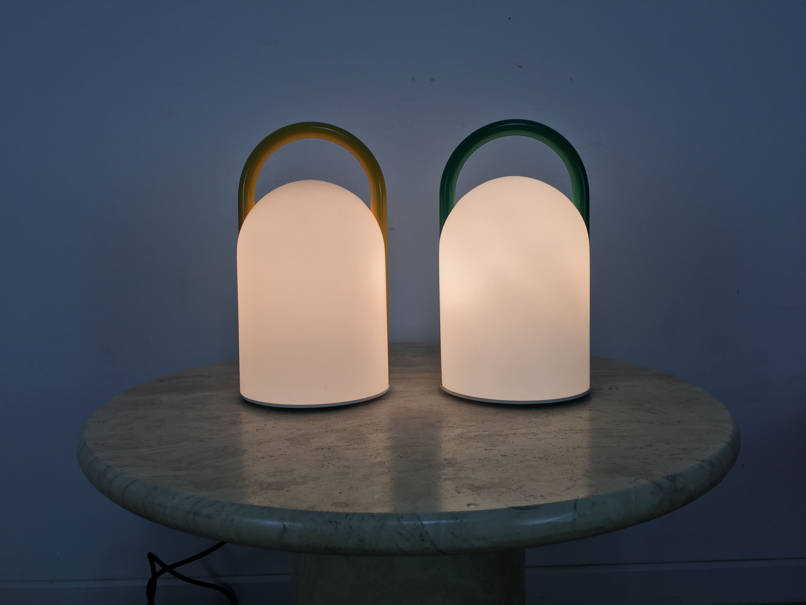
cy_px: 302
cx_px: 403
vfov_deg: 48.2
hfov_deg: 61.7
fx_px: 675
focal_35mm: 29
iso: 25
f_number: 2.2
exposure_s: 1/199
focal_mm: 4.15
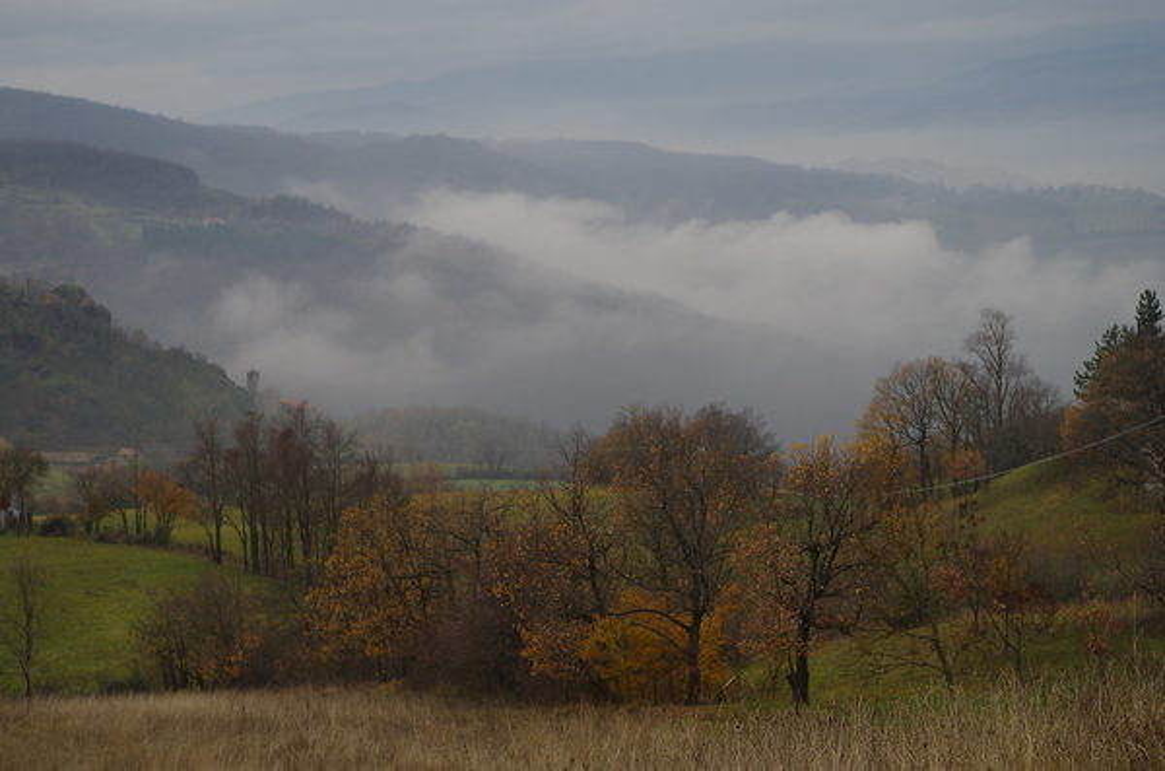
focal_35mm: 75
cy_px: 386
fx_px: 2421
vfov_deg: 18.1
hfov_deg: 27.1
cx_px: 582
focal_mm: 50
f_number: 8
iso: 200
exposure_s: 1/80
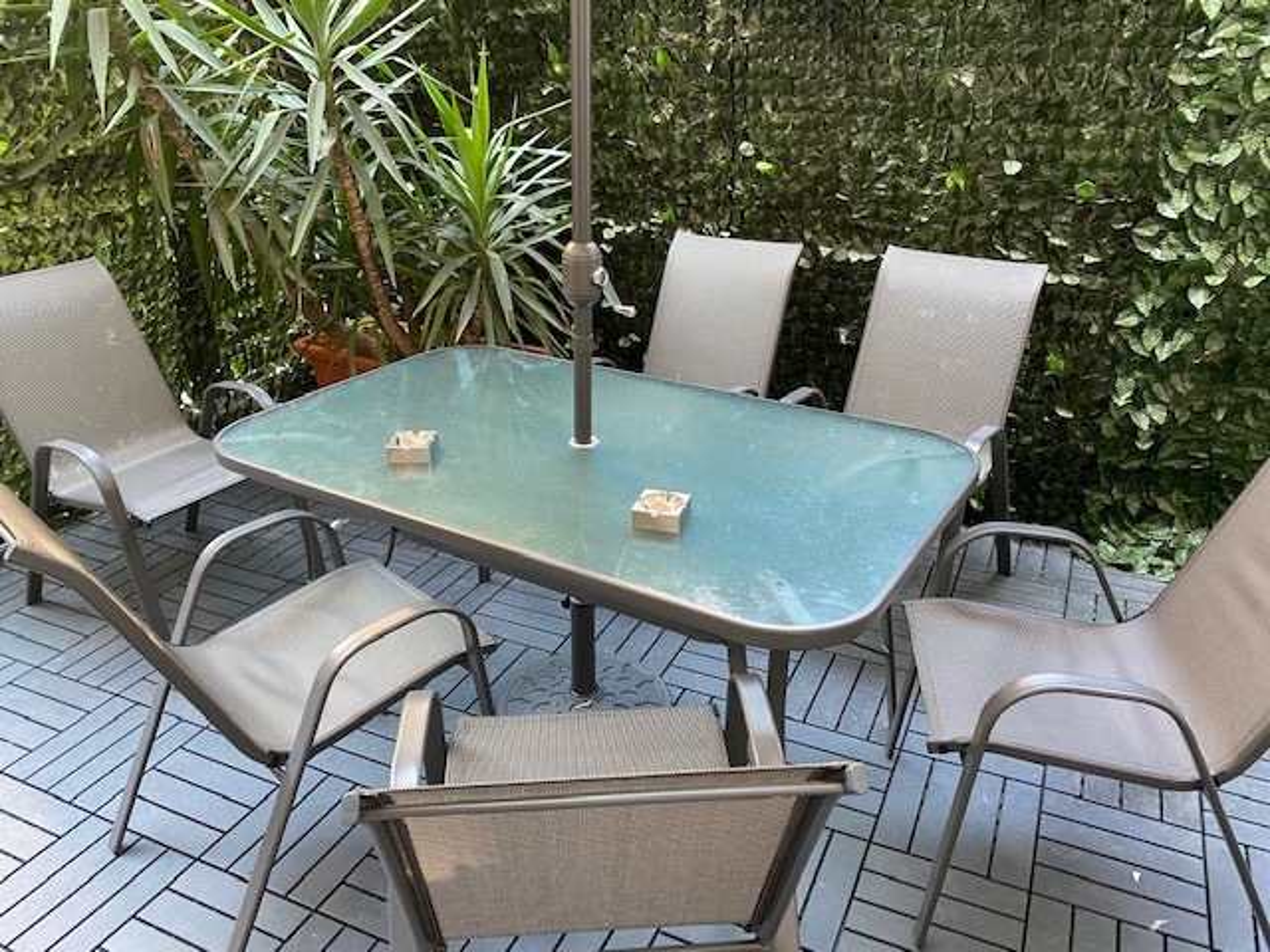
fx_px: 954
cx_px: 635
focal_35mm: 26
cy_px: 476
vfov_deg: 53.1
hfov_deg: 67.3
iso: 200
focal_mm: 4.25
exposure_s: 1/60
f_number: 1.8
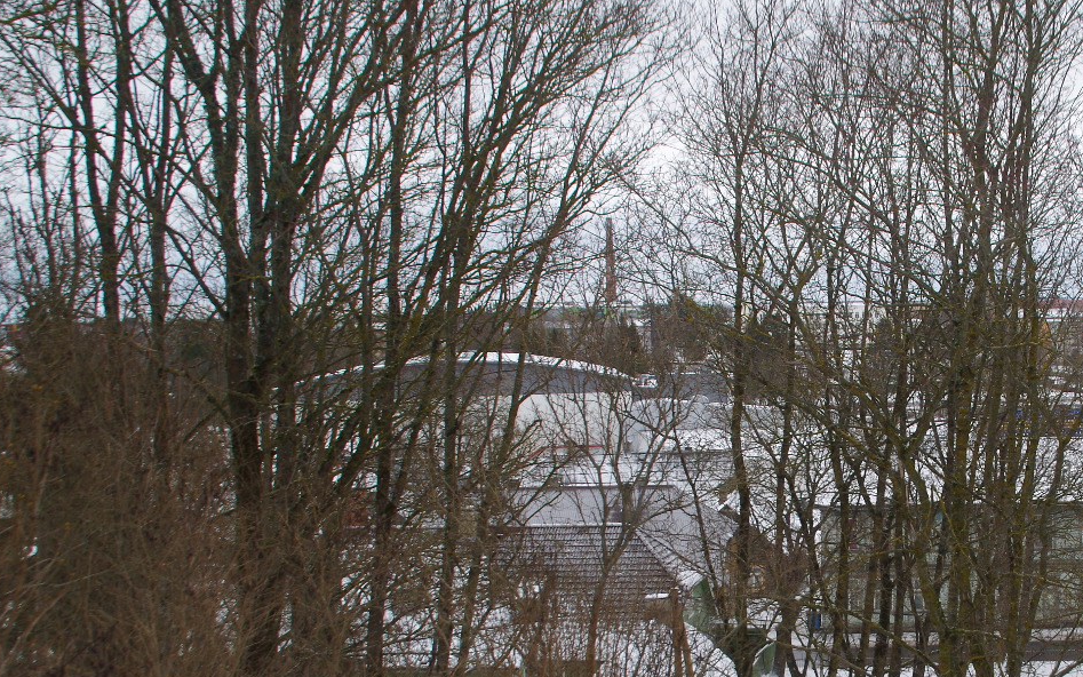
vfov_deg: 20.4
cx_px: 878
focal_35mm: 63
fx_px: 1860
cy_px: 551
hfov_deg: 31.6
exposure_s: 1/50
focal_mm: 24
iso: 250
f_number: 8
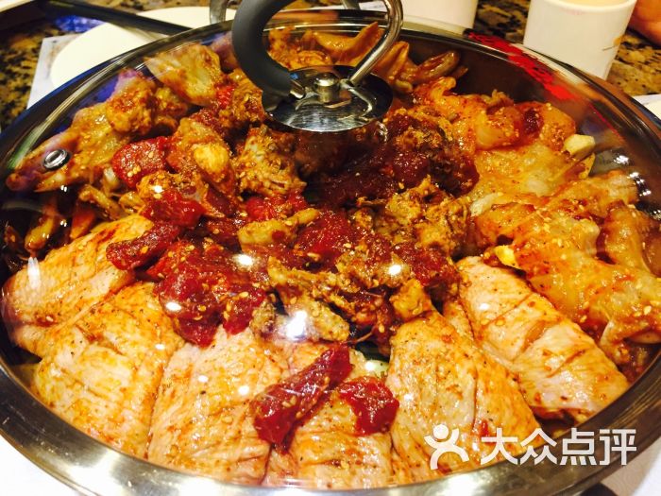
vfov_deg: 48.2
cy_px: 248
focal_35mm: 29
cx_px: 330
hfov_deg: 61.7
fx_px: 554
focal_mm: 4.15
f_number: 2.2
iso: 200
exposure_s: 1/33
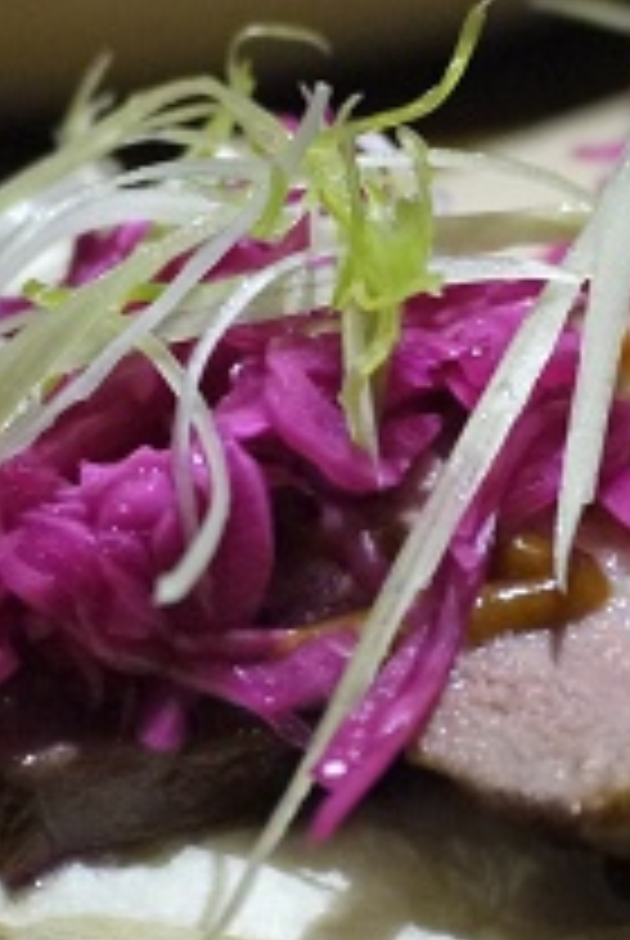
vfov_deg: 22.8
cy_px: 490
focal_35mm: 89
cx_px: 333
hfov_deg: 15.4
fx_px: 2328
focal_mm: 14
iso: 800
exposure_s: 1/50
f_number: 2.5
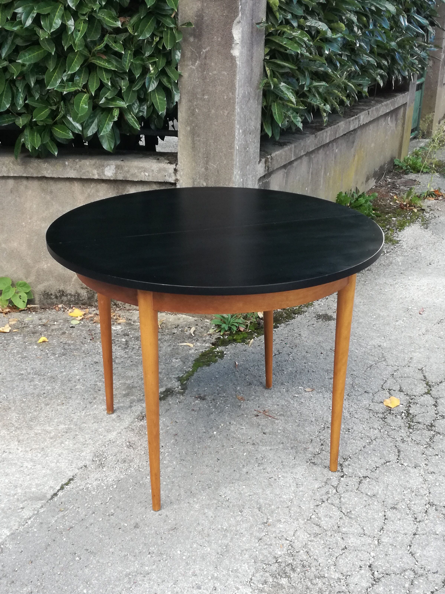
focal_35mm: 44
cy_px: 301
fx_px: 754
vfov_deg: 42.9
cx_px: 221
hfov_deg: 32.9
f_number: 2
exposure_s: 1/100
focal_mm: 3.79
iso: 80
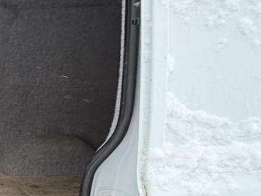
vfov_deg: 37.0
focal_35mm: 38
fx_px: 287
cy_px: 143
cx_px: -67
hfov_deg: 35.7
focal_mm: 2.22
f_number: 2.2
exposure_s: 1/60
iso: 320
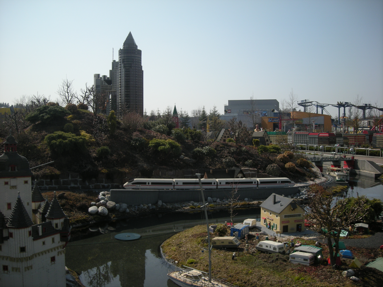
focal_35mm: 35
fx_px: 387
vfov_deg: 40.7
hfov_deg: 52.6
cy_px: 144
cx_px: 192
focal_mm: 5.7
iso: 64
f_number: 5.7
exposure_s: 1/404
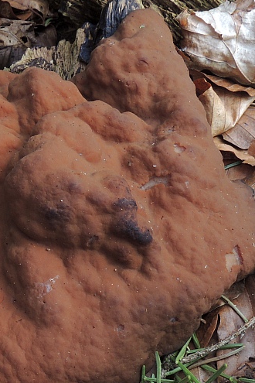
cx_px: 20
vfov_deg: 23.6
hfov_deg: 15.7
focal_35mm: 86
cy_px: 214
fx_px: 914
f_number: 6.6
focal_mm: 7.1
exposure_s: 1/50
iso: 110
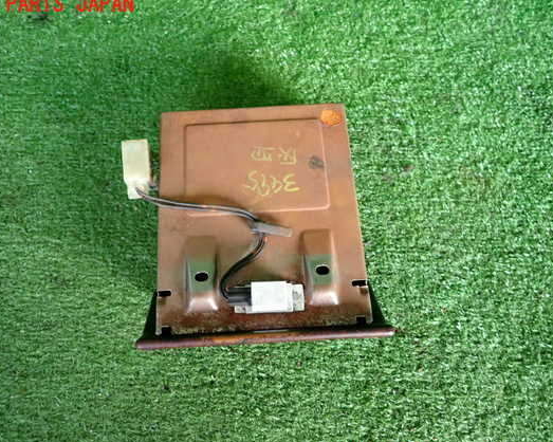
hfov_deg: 62.2
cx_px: 259
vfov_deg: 51.5
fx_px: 458
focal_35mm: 28
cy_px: 229
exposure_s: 1/80
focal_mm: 4.5
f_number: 2
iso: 200
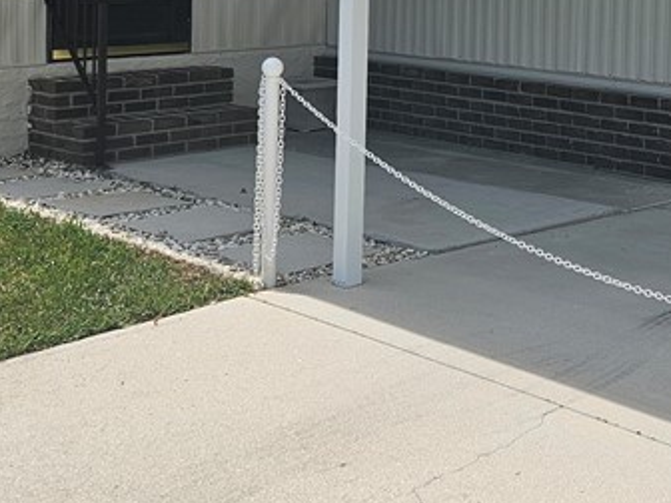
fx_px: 1357
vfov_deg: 20.2
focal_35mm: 70
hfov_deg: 27.0
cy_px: -24
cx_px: 573
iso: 25
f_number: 1.8
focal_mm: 5.4
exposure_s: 1/2122
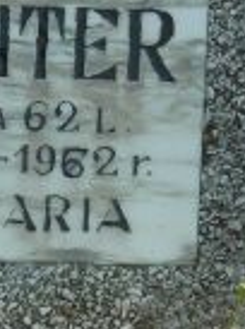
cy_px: 113
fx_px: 4267
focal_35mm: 450
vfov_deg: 4.4
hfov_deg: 3.3
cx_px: 7
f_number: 4.4
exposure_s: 1/250
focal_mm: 21
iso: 80
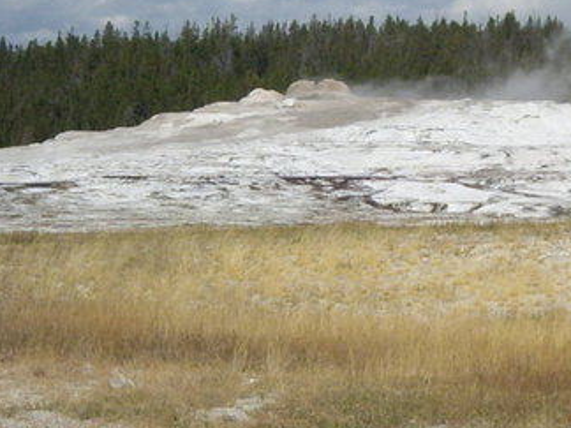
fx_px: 3711
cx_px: 333
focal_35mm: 225
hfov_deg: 8.8
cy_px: 146
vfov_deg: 6.6
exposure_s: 1/1000
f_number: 8.3
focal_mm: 18.6
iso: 200
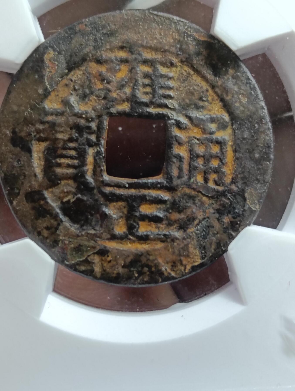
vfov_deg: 32.7
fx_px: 669
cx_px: 148
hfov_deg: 24.9
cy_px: 196
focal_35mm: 59
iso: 160
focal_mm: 3.98
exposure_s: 1/33.3
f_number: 1.8
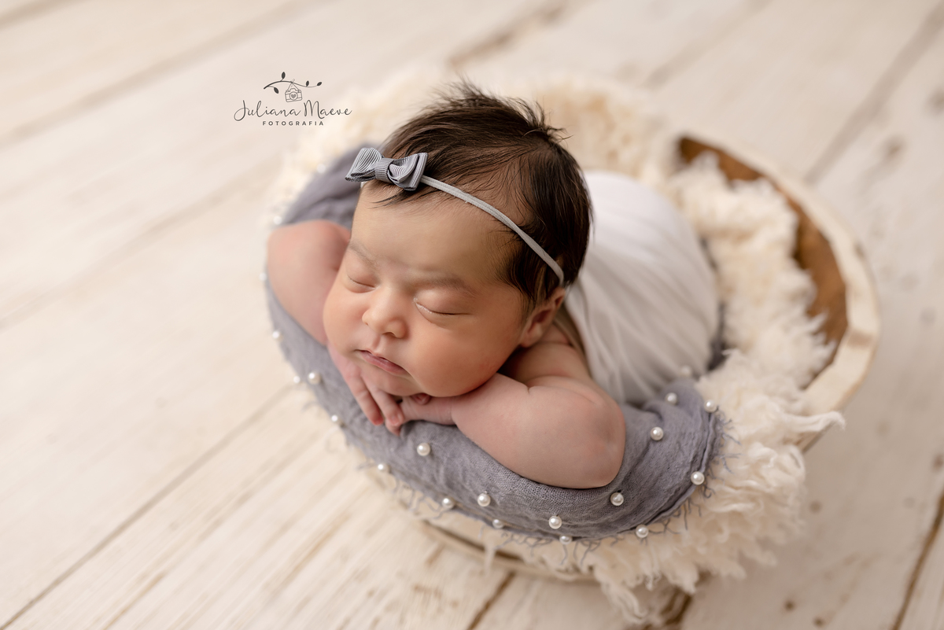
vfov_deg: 37.9
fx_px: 918
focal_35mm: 35
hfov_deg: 54.4
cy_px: 315
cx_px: 472
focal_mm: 35
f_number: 2.5
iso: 100
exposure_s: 1/125
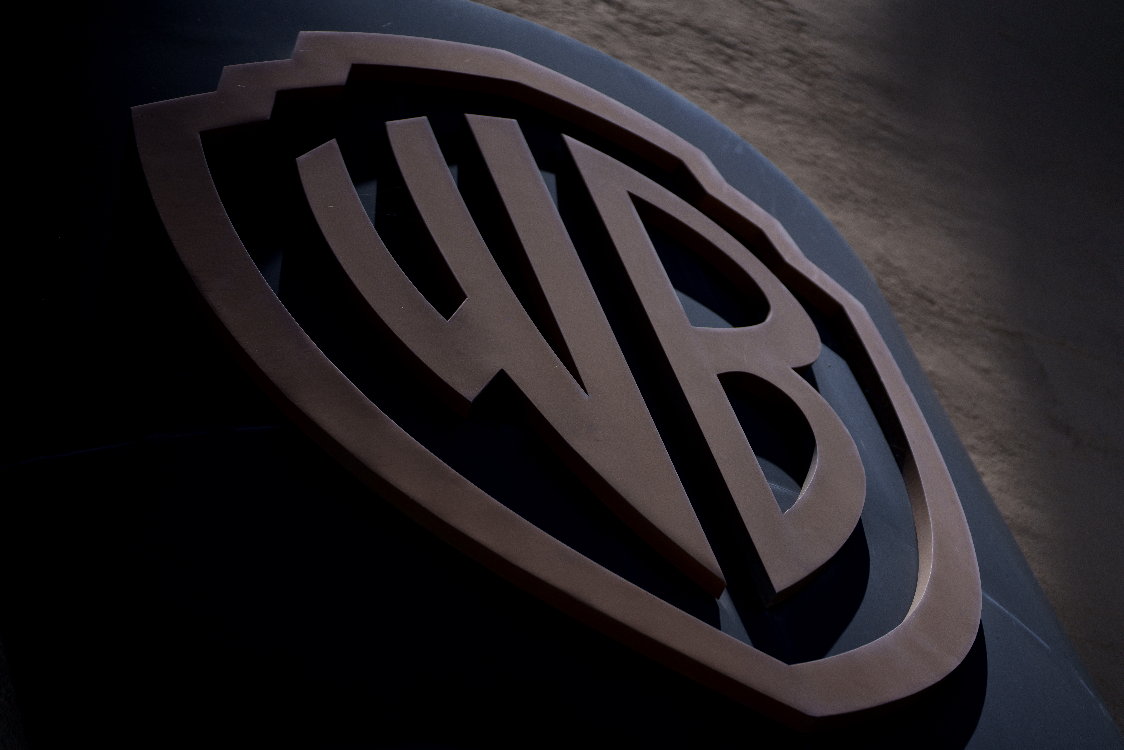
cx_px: 562
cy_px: 375
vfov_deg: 10.5
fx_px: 4090
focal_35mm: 131
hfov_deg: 15.6
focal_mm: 131
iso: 100
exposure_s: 1/8000
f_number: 2.8
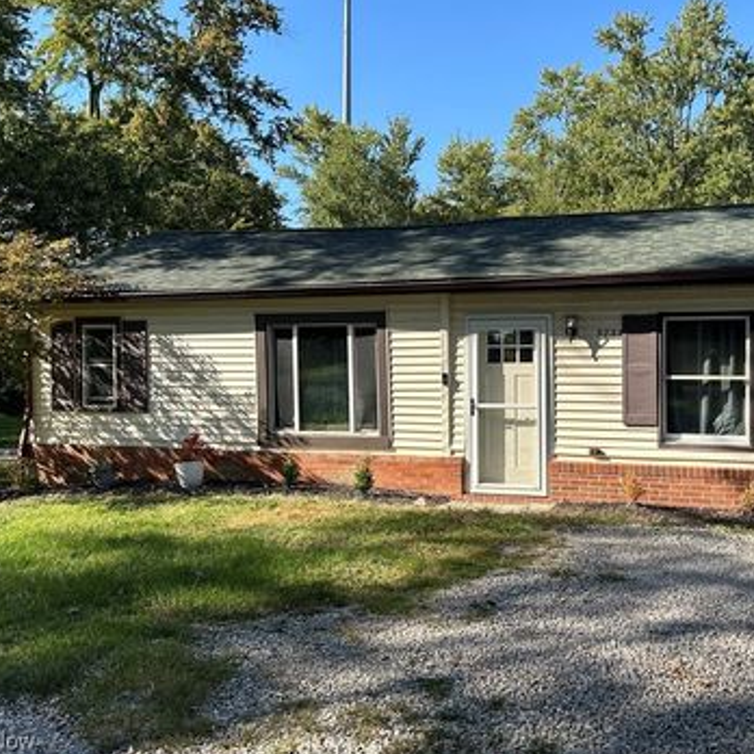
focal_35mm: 33
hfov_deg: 49.3
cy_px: 359
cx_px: 472
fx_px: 813
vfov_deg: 49.7
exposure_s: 1/1901
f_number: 1.5
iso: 50
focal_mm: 5.7
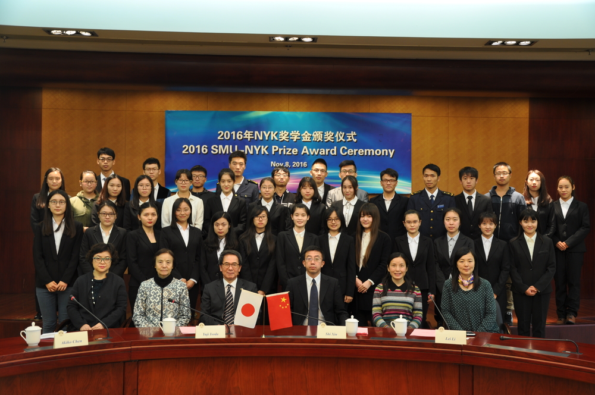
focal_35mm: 42
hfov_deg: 46.5
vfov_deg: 31.8
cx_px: 298
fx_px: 693
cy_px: 198
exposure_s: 1/8
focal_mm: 28
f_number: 4
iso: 200
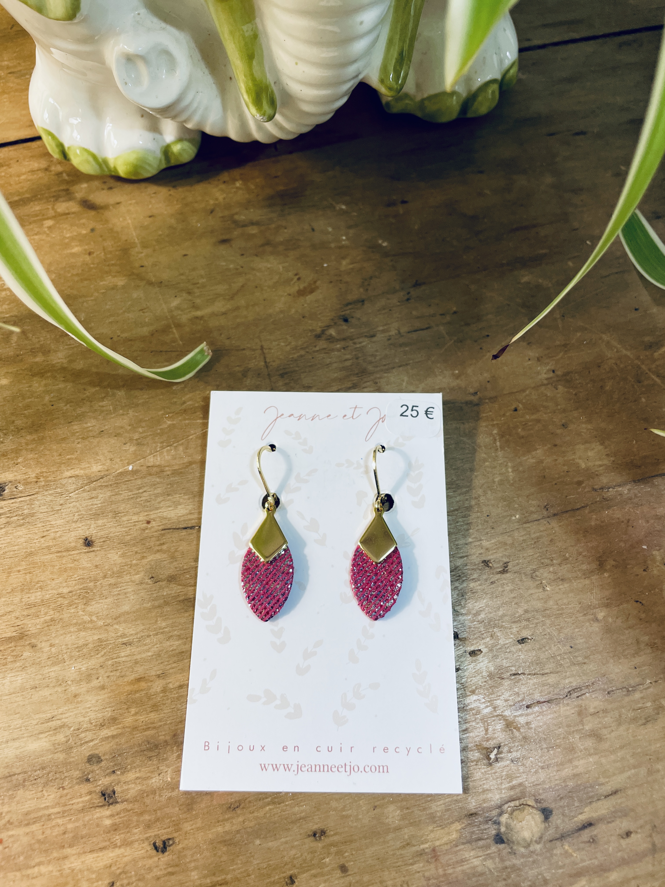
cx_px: 332
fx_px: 666
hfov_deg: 53.1
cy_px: 444
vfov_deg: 67.3
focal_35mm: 26
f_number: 1.6
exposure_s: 1/100
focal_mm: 4.2
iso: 64
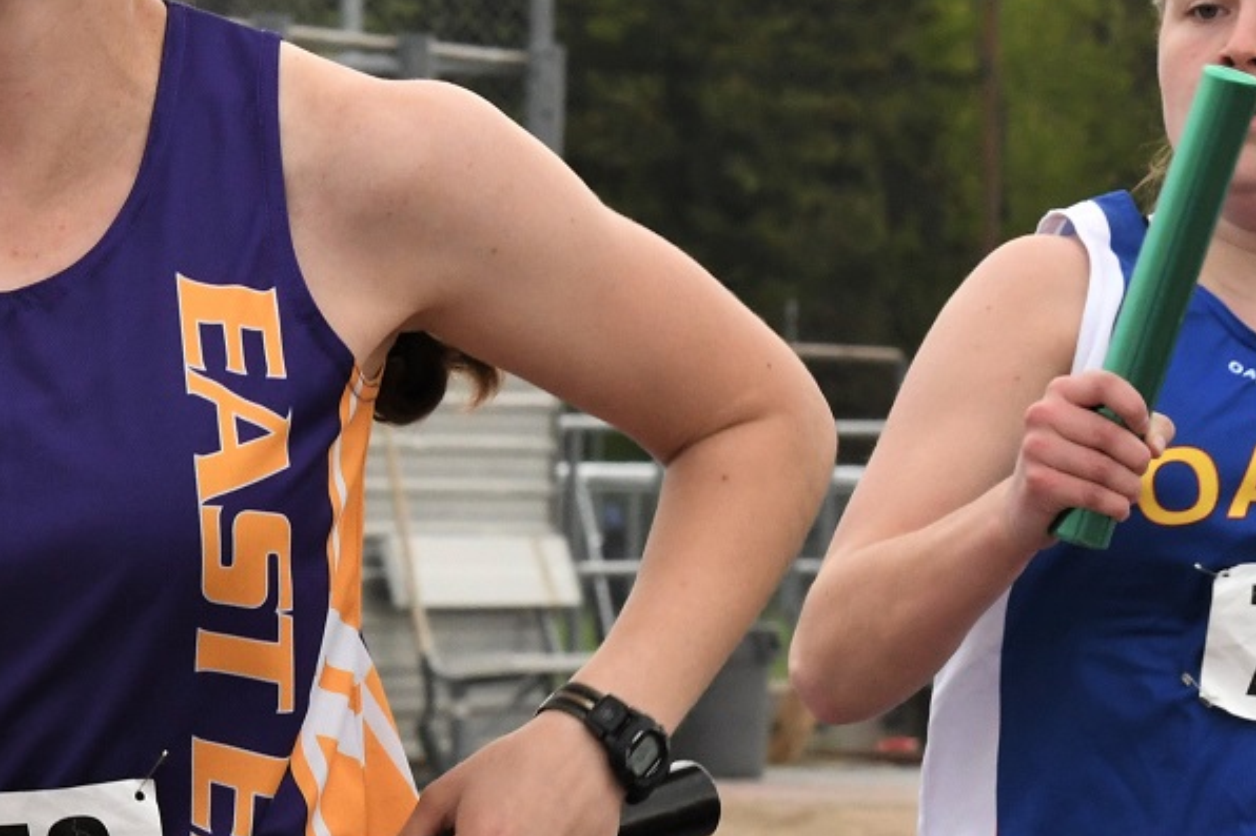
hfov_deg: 6.4
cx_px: 534
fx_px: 11161
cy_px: 282
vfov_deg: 4.3
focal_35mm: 320
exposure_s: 1/800
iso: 1600
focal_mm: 110
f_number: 14
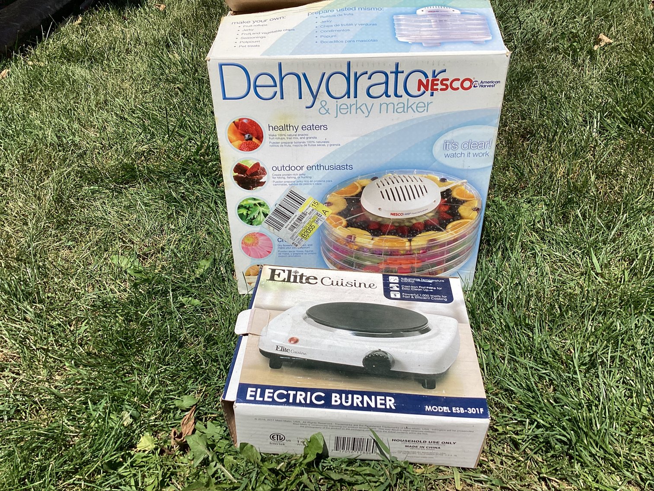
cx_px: 327
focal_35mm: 31
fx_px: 586
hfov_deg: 58.3
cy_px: 246
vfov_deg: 45.4
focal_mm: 3.3
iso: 25
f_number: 2.4
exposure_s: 1/2632
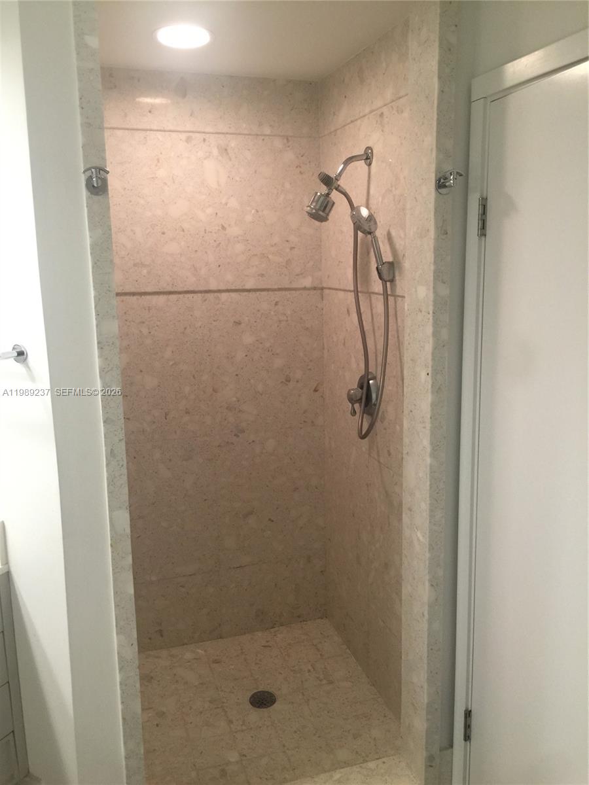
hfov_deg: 48.2
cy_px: 392
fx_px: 658
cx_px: 294
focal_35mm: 29
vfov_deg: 61.7
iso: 64
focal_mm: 4.15
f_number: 2.2
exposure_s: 1/15
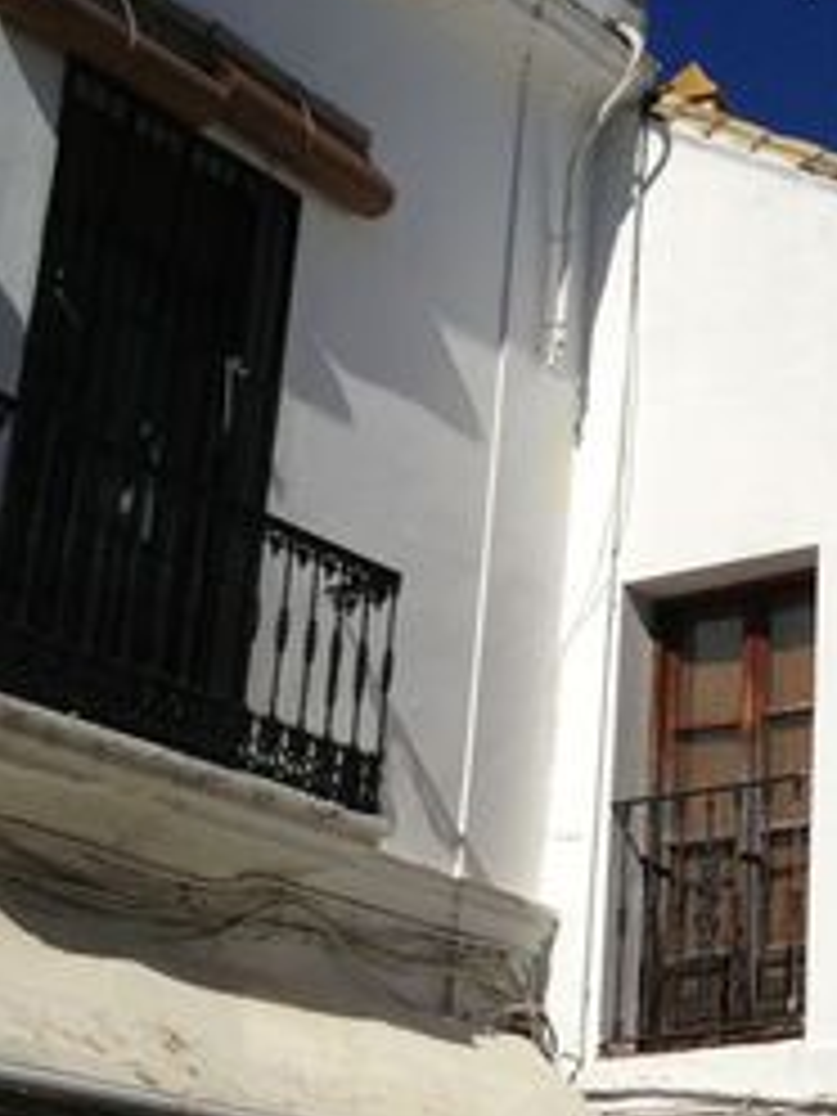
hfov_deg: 17.0
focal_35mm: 85
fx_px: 2740
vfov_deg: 23.0
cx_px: 855
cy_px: 441
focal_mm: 4.13
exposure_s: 1/4184
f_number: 2.4
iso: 50
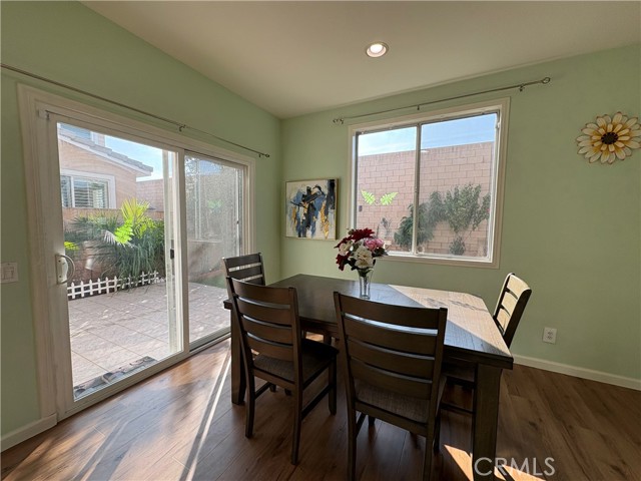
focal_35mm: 14
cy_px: 240
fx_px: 259
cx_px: 320
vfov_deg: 85.7
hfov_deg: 102.1
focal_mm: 2.22
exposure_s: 1/314
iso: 40
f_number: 2.2
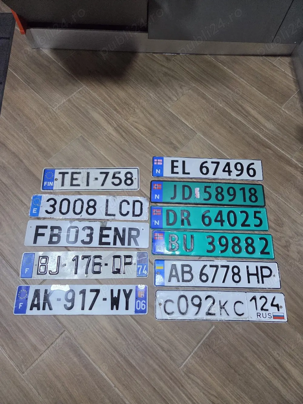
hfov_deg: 58.9
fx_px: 268
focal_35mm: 23
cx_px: 152
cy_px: 202
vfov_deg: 73.9
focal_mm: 5.4
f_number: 1.8
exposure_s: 1/101
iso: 400
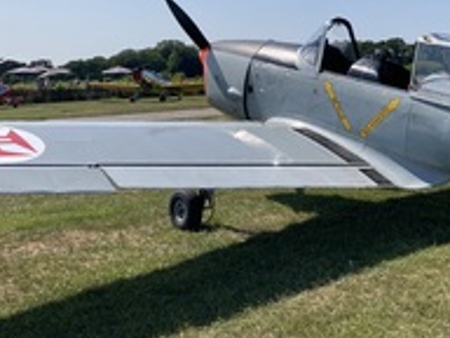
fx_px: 663
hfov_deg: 36.0
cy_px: 119
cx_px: 370
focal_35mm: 51
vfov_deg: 28.4
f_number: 1.8
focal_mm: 3.99
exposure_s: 1/3003
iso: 25
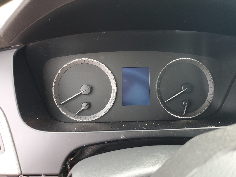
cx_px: 118
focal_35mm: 26
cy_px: 88
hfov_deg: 67.3
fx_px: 177
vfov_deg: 53.1
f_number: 1.5
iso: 64
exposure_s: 1/60.2
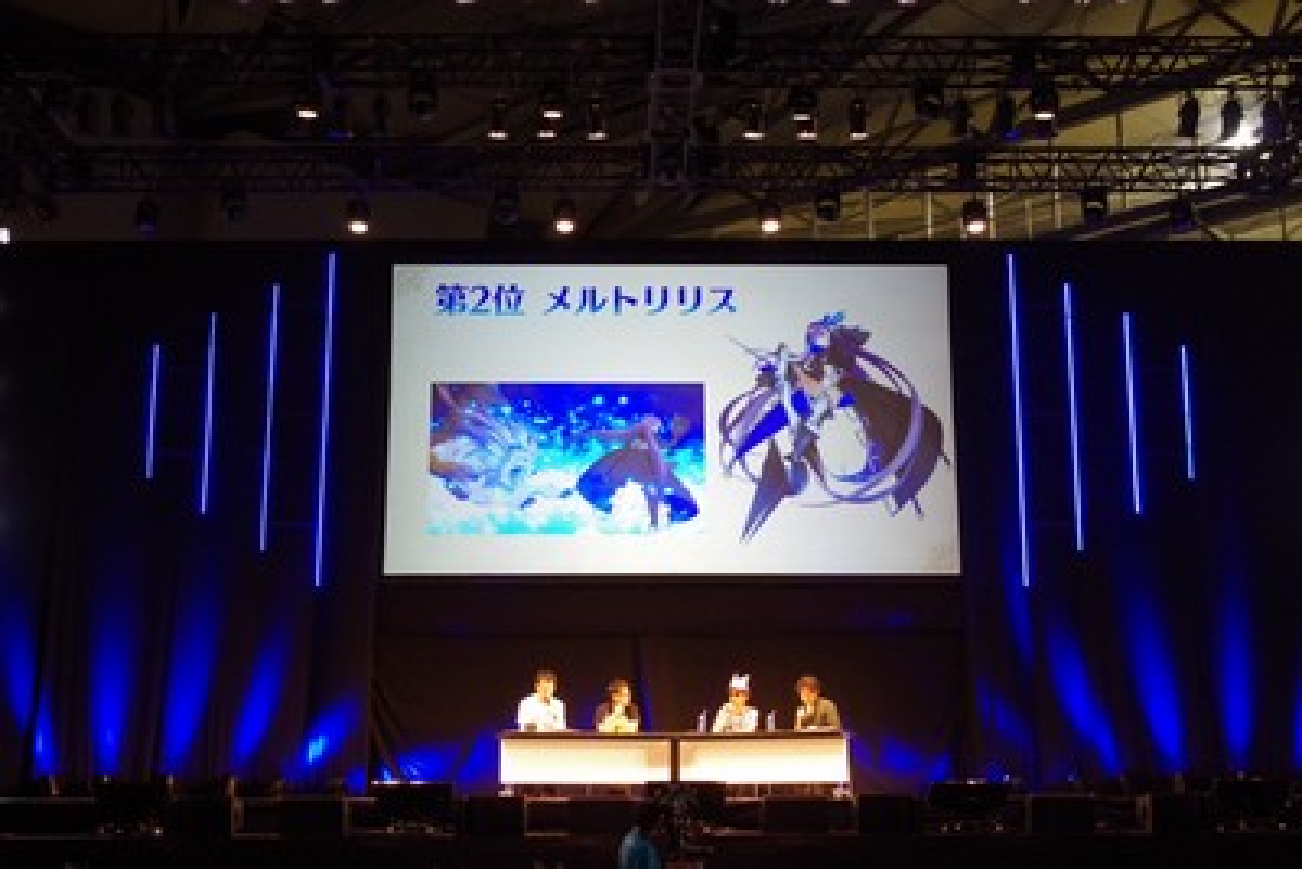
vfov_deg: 28.1
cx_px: 651
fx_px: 1737
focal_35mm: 48
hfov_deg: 41.1
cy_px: 434
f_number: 7.1
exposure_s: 1/60
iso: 3200
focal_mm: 32
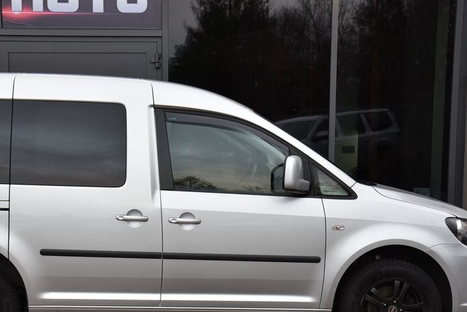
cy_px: 226
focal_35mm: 68
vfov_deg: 19.9
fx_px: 883
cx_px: 172
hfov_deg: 29.5
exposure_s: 1/125
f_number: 5.6
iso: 500
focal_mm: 46
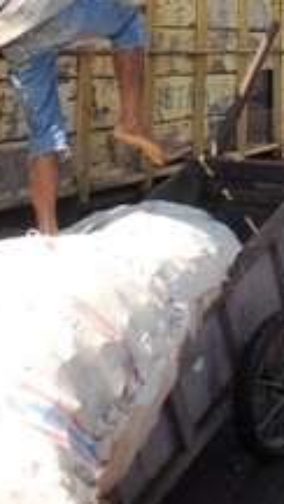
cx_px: 109
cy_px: 33
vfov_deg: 30.6
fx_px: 871
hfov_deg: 18.5
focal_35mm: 65
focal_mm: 20
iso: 100
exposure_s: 1/640
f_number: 3.2
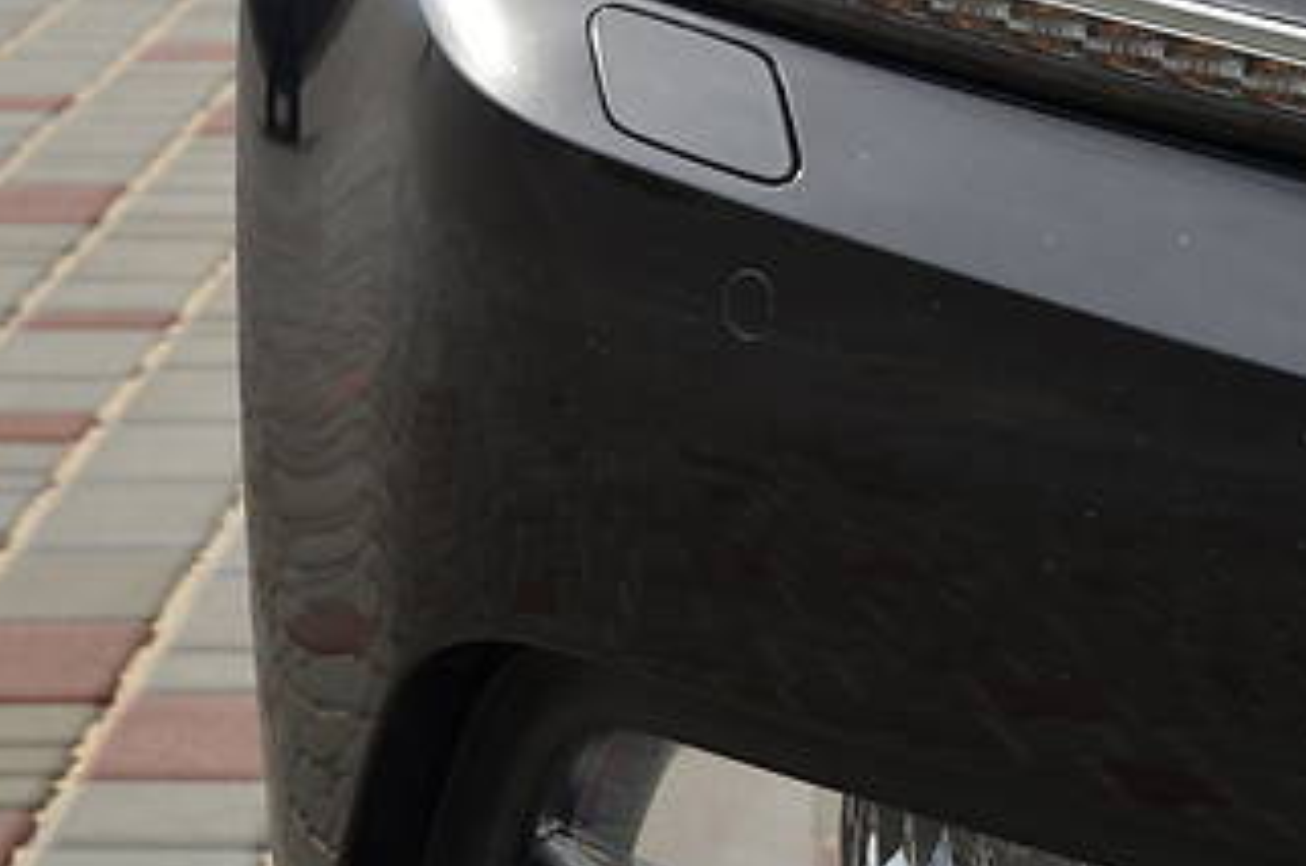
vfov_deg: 8.0
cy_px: -195
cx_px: 1103
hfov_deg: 12.2
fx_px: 6094
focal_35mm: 168
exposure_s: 1/250
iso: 110
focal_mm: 45
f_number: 8
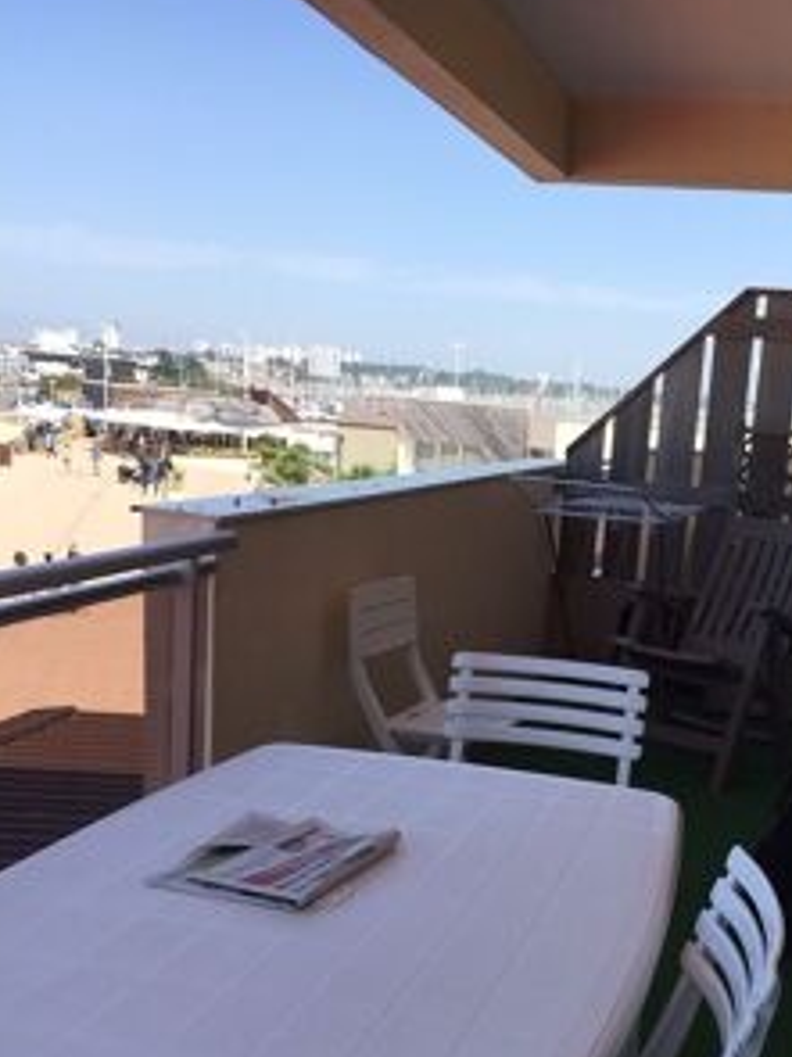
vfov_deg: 44.1
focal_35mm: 42
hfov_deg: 33.9
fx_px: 1282
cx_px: 559
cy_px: 708
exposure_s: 1/1236
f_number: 2.2
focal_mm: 4.15
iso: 32
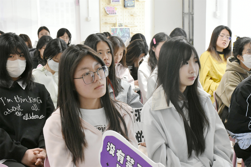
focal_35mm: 63
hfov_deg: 31.9
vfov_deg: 21.6
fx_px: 439
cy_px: 84
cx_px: 126
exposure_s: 1/250
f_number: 8
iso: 4000
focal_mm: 42
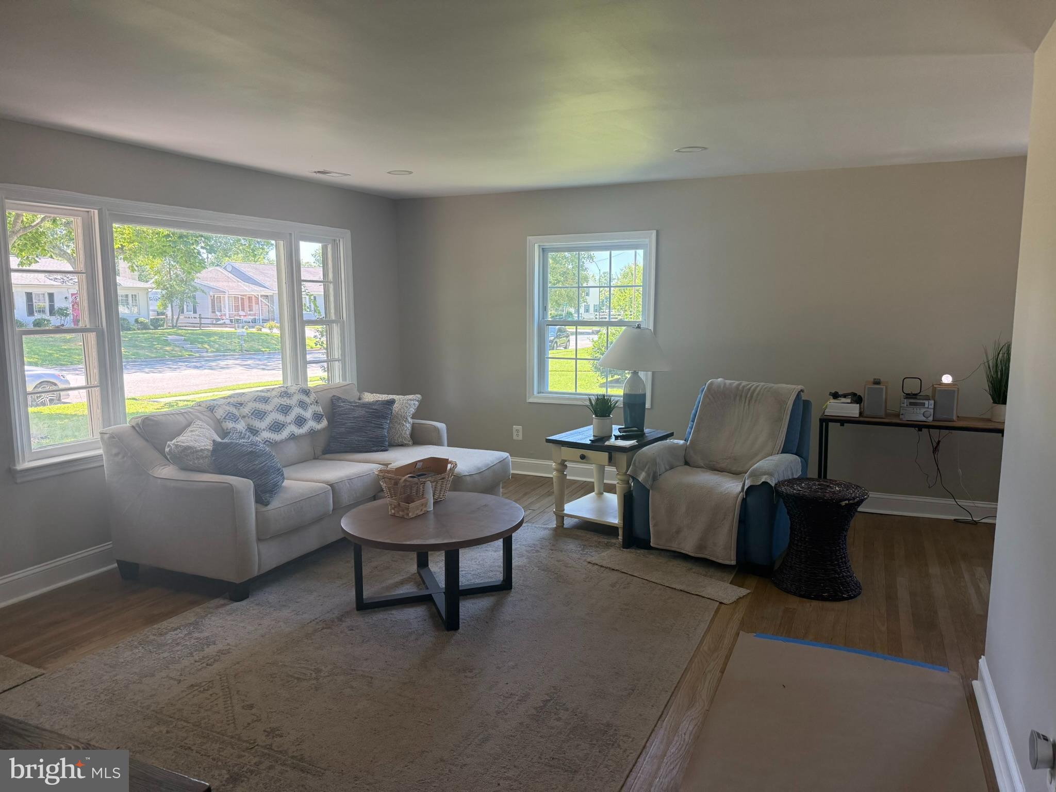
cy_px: 396
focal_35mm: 24
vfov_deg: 56.8
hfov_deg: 71.6
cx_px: 528
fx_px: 732
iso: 200
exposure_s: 1/189
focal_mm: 6.76
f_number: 1.78
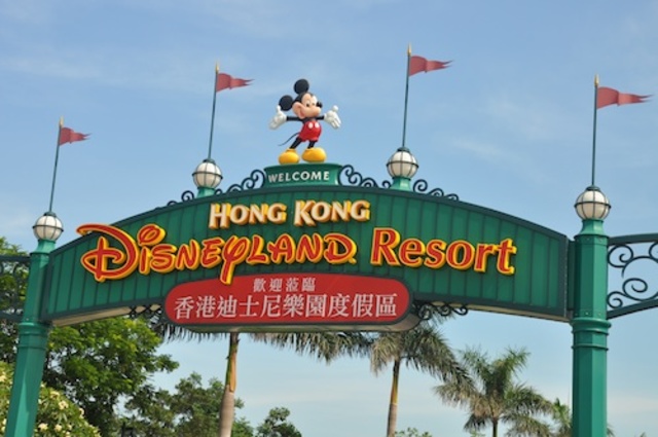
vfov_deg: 18.1
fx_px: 1369
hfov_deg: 27.0
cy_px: 218
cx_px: 329
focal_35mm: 75
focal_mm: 50
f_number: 9
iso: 200
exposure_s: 1/320
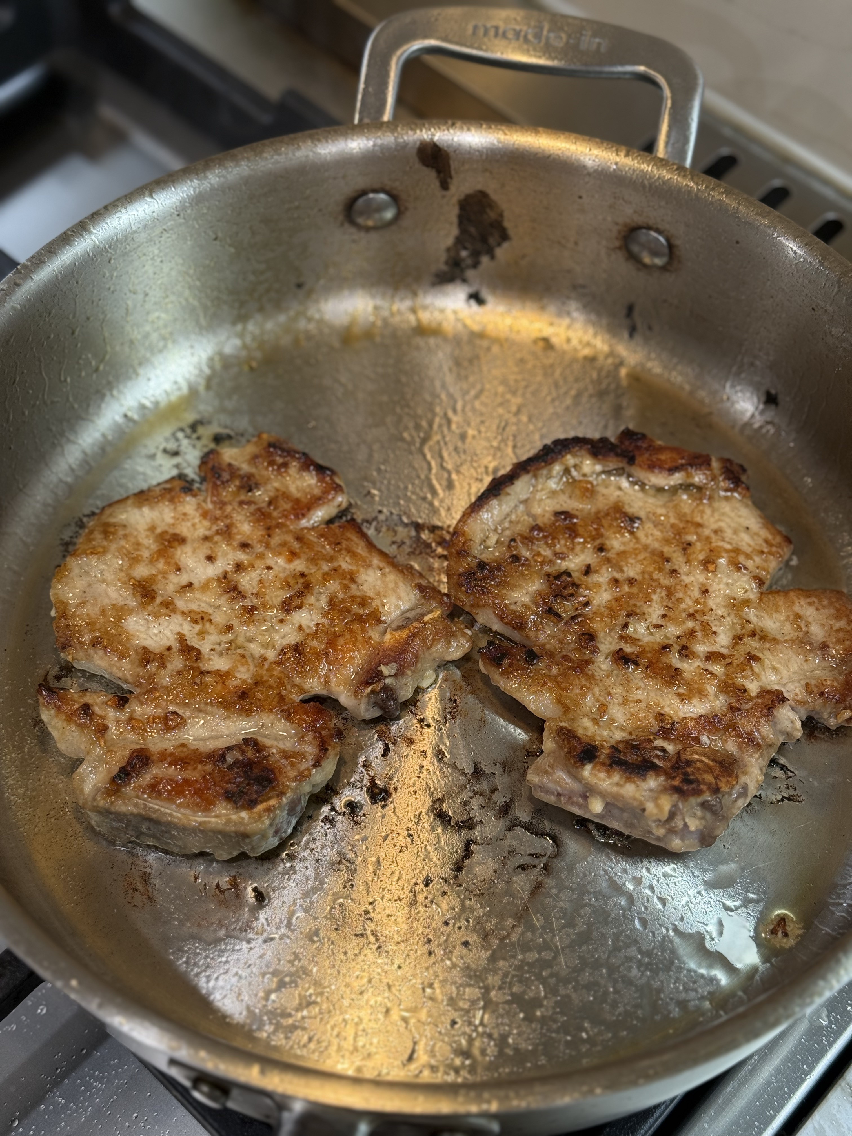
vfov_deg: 39.7
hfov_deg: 30.3
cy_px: 568
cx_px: 426
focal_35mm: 48
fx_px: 1575
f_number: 1.78
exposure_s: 1/60
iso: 80
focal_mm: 6.76
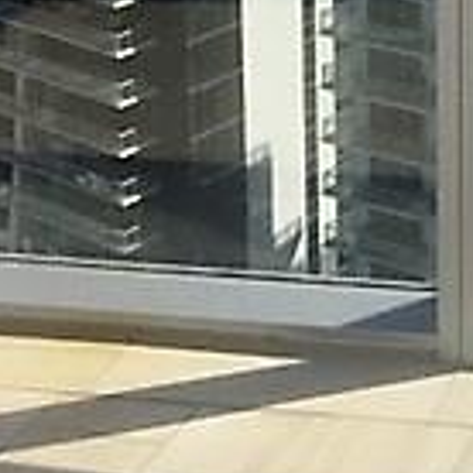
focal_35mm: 119
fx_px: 1840
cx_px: 754
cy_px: -195
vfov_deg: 13.9
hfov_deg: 13.6
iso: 32
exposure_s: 1/3597
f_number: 2.2
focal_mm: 4.15
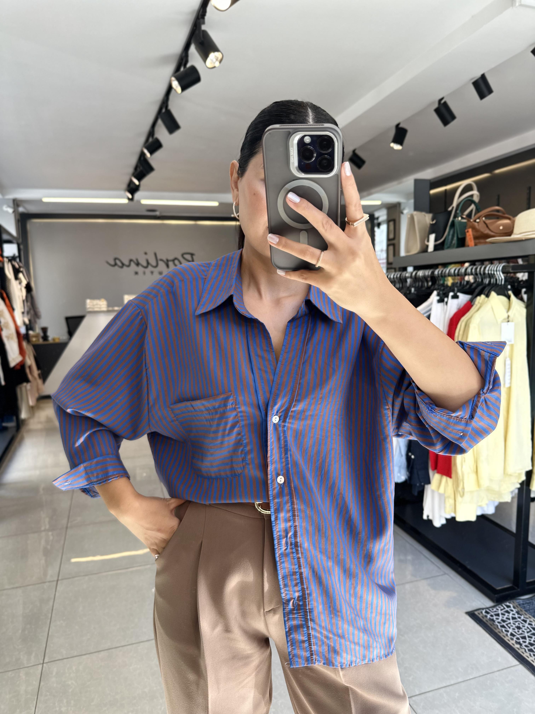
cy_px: 357
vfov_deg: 71.6
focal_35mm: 24
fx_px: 495
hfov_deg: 56.8
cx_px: 268
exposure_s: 1/121
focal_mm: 6.86
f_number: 1.78
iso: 80
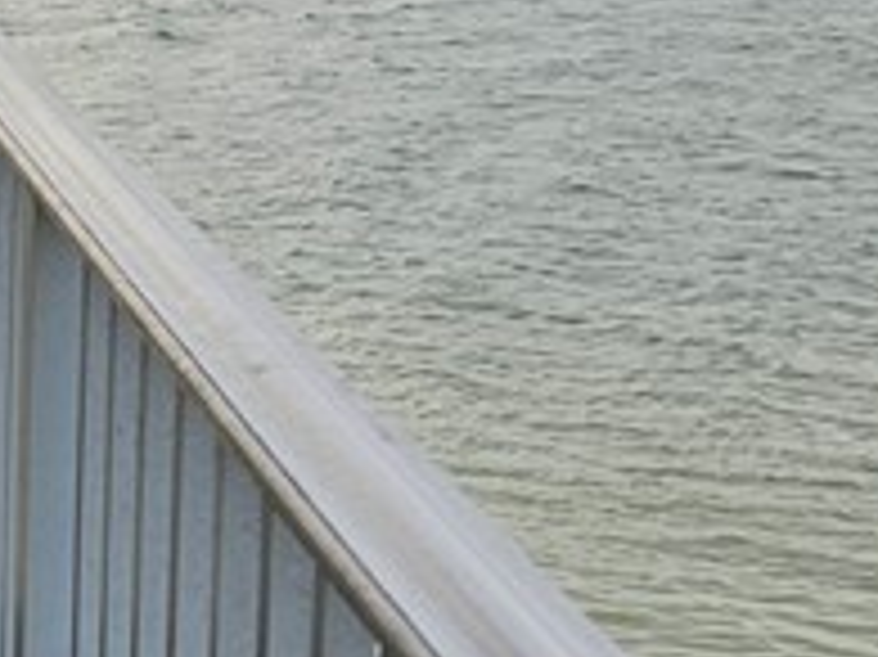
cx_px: -1360
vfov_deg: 12.2
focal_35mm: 121
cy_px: 86
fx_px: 3067
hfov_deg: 12.2
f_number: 1.7
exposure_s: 1/372
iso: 20
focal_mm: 6.3
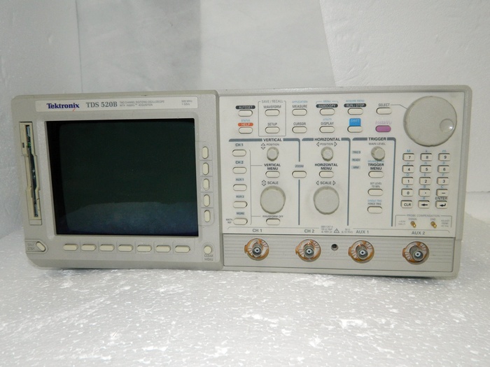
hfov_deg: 58.4
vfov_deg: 45.4
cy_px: 184
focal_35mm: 31
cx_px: 245
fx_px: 439
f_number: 3.2
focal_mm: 5.6
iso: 200
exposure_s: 1/40
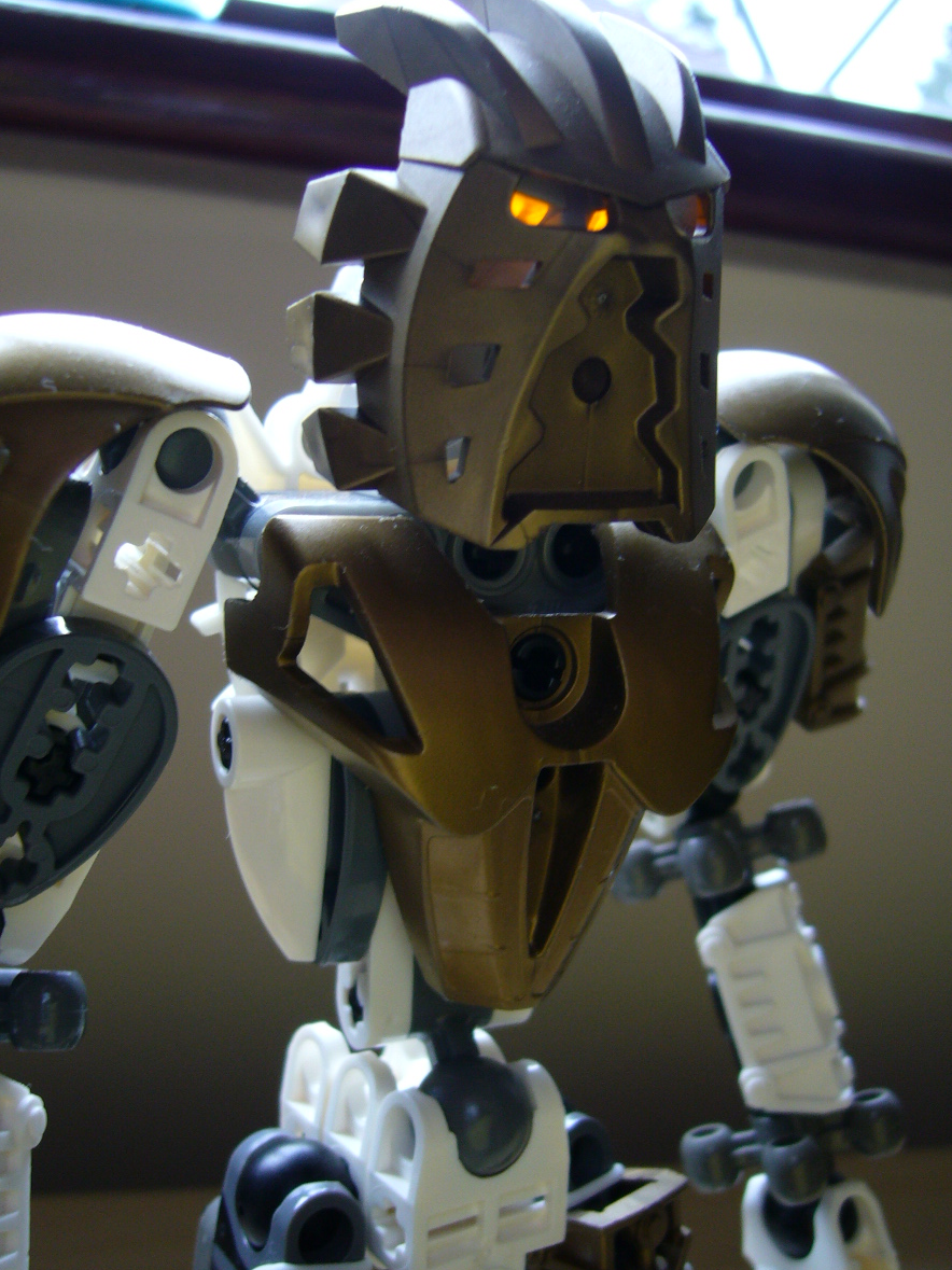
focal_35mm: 38
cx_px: 456
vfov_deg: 48.9
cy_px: 688
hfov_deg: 37.7
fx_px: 1394
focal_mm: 5.8
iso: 100
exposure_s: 1/100
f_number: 2.8
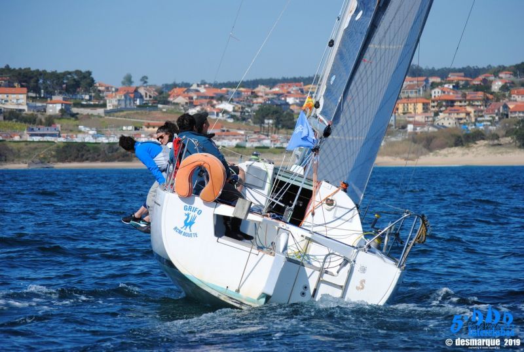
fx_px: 2297
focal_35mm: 158
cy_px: 176
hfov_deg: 13.0
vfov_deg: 8.8
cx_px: 262
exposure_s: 1/640
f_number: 6.3
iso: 100
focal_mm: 105
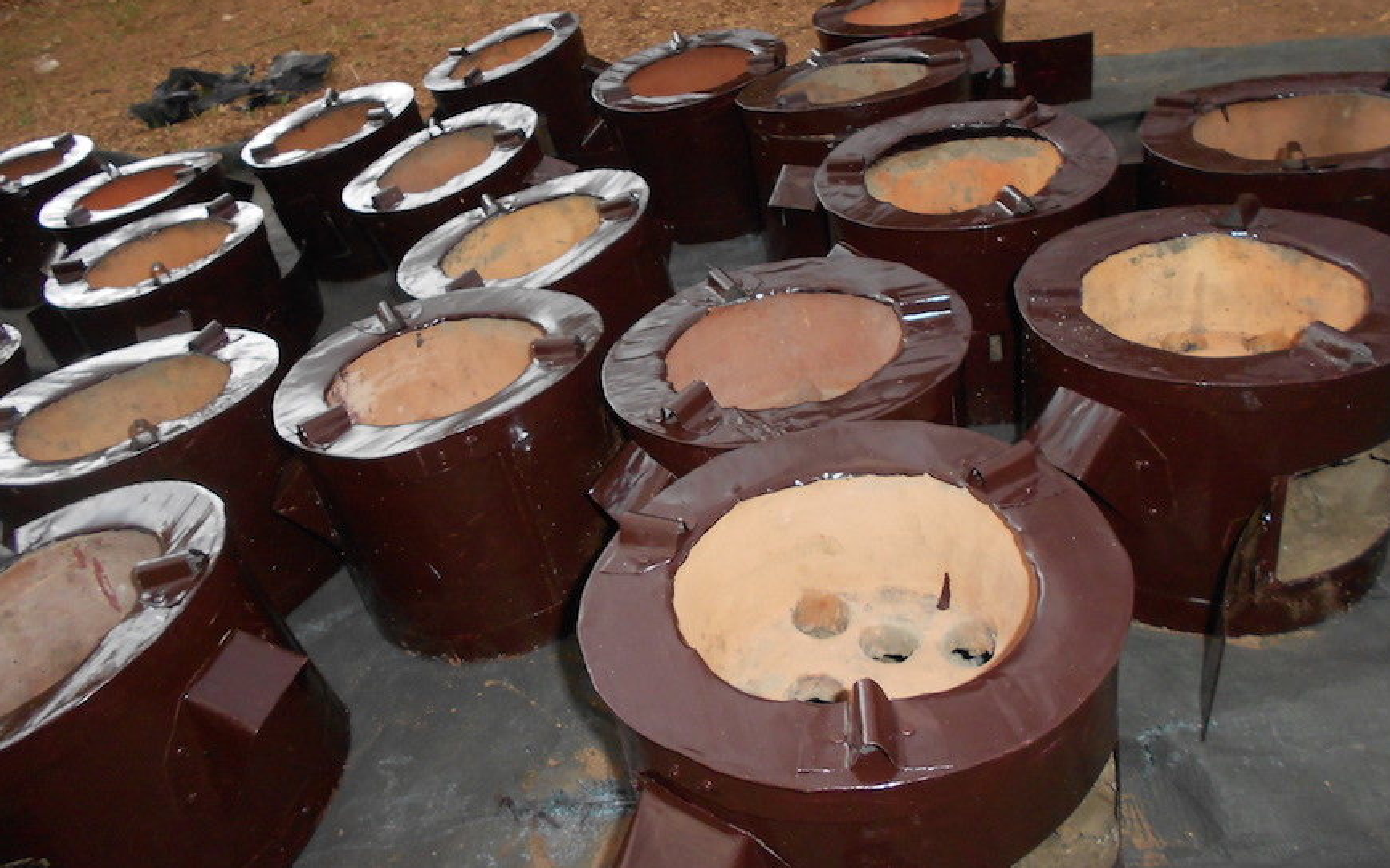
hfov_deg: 66.5
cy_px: 372
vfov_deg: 44.4
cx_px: 705
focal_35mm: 28
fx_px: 1061
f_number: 3.2
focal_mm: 4.6
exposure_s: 1/25
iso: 200
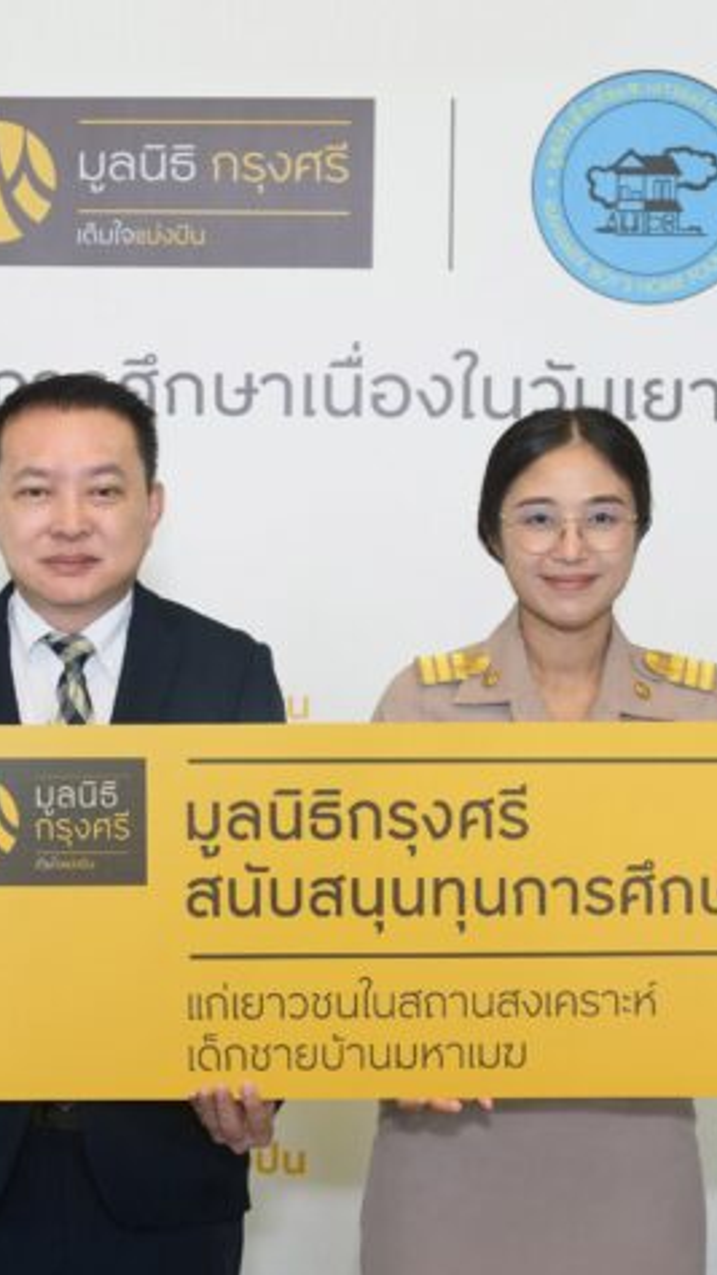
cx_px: 330
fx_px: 2063
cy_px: 643
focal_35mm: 61
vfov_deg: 34.4
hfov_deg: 19.7
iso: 640
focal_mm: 36
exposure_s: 1/160
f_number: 5
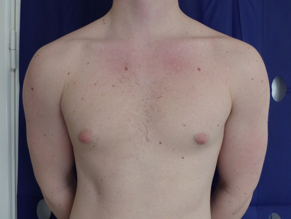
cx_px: 146
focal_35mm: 37
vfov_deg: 38.7
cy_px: 110
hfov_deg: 50.1
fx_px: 311
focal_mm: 6.6
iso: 400
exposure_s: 1/60
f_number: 2.8
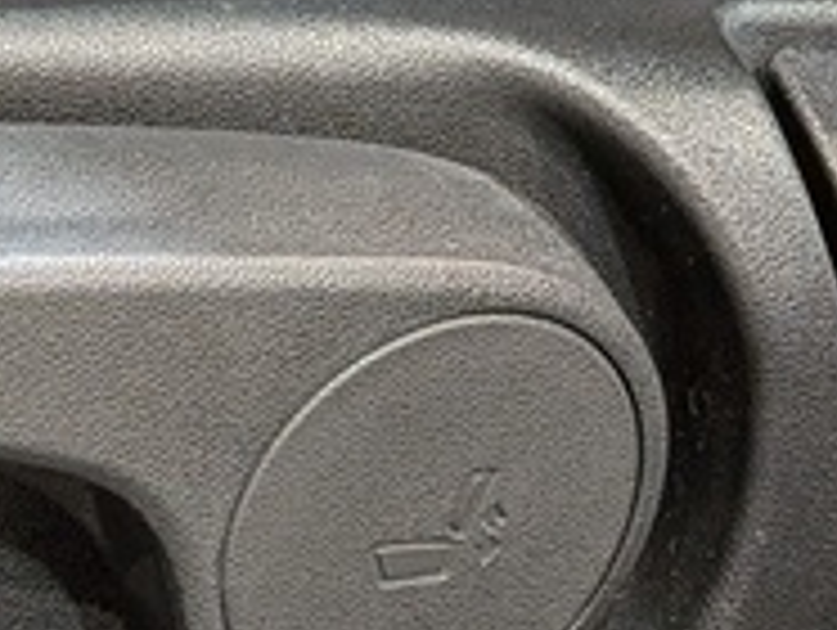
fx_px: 3196
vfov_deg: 11.2
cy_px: 36
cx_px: -14
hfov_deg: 14.7
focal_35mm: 132
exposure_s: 1/50
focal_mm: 4.53
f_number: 1.7
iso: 357
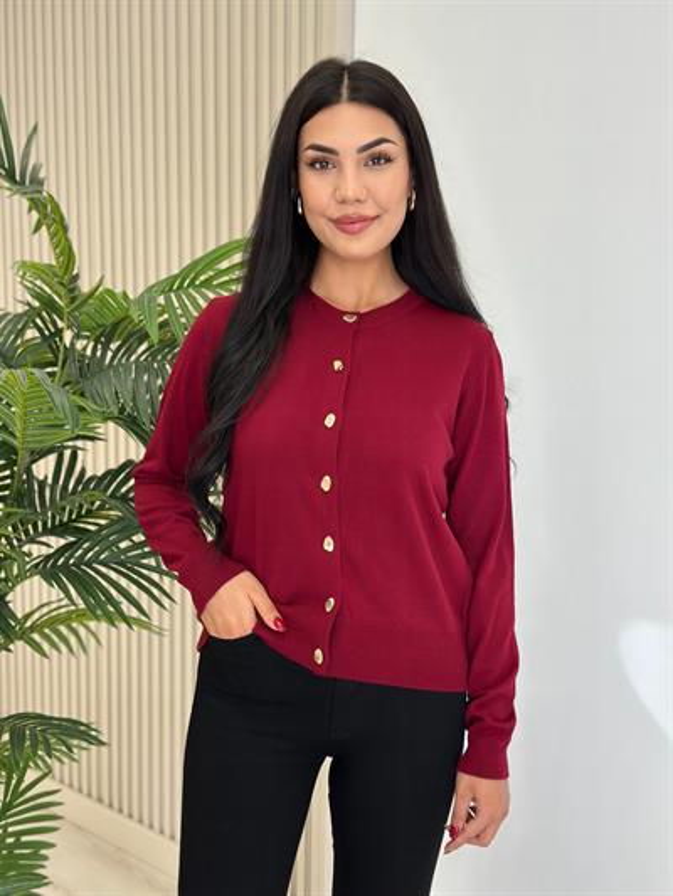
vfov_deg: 39.6
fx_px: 1244
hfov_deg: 30.3
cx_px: 336
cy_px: 448
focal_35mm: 48
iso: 80
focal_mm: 6.86
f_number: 1.78
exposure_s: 1/260
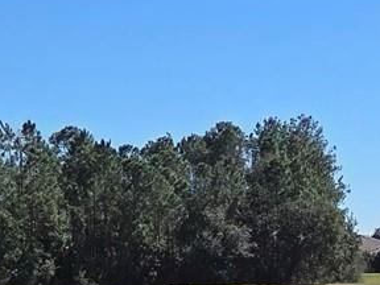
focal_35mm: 128
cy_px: 289
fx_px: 1405
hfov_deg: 15.3
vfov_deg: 11.5
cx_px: 290
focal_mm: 5.4
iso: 80
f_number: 1.8
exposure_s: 1/10000
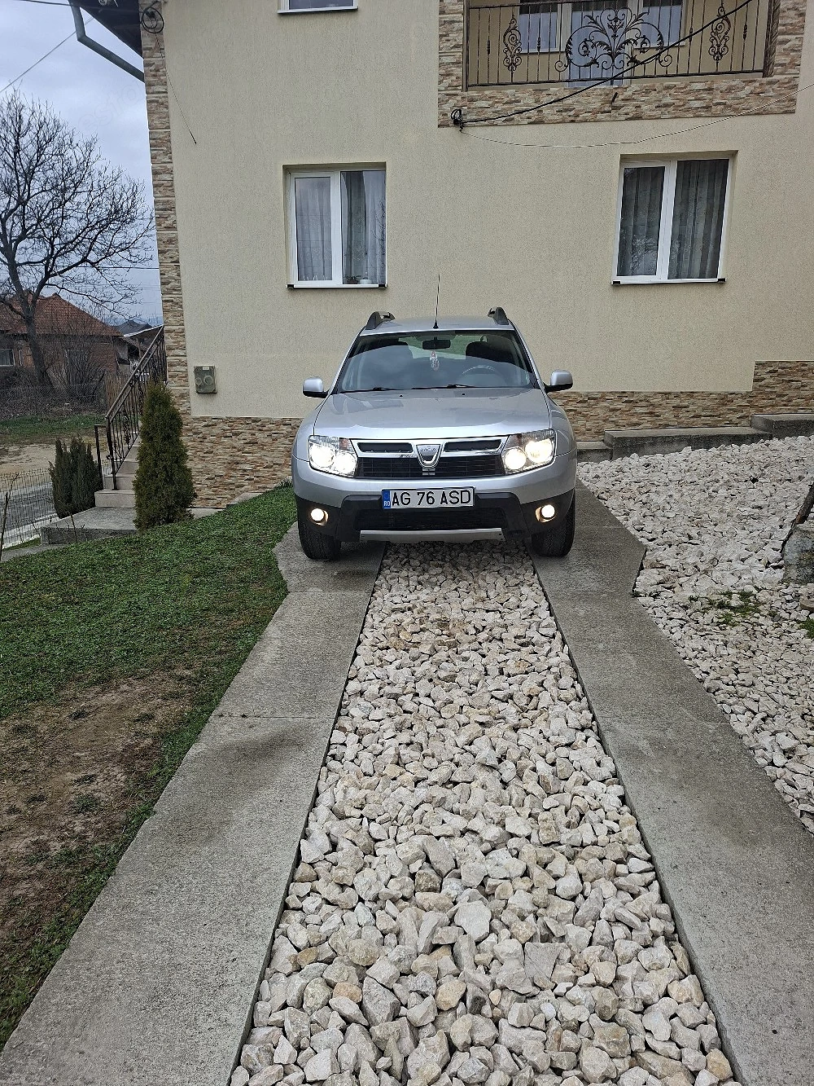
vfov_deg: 73.9
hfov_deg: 58.9
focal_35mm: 23
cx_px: 407
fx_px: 721
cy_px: 543
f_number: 1.8
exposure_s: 1/455
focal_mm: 5.54
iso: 50
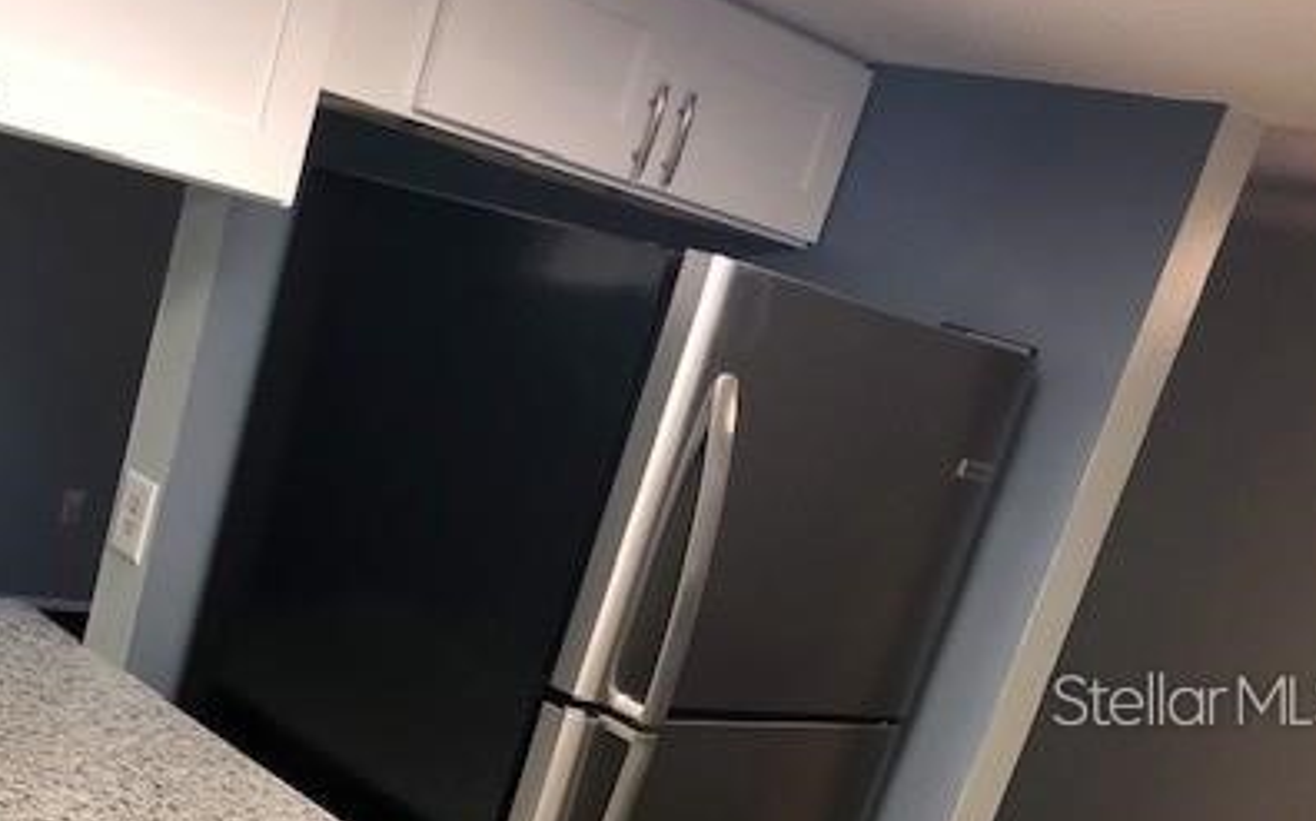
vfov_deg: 26.2
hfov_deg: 40.5
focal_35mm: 48
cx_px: 302
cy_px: 698
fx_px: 1721
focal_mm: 3.99
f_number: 1.8
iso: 40
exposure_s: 1/17
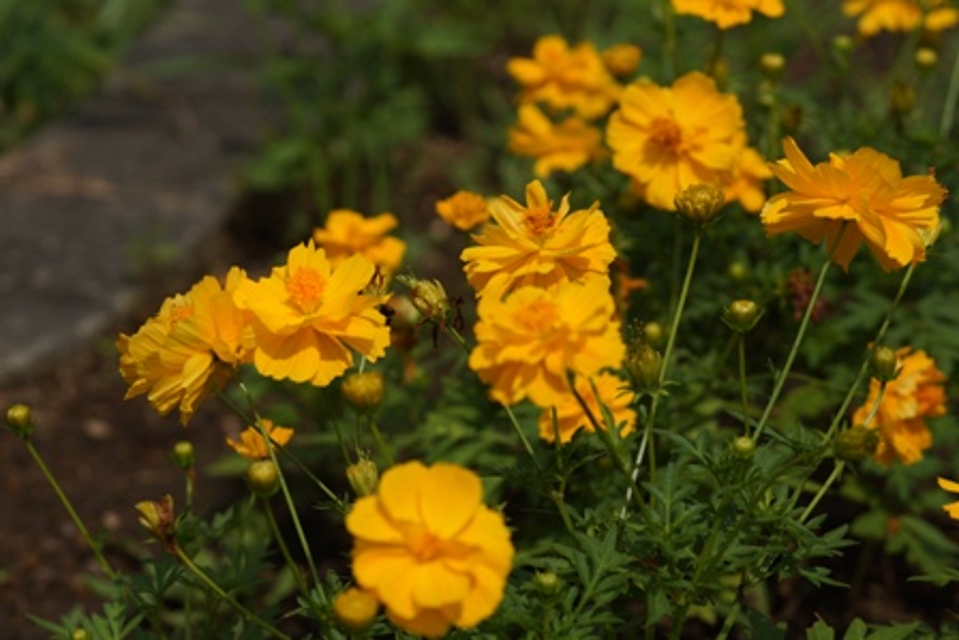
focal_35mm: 135
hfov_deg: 15.2
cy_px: 320
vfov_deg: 10.2
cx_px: 480
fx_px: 3597
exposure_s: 1/1600
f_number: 2.8
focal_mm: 90
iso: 100
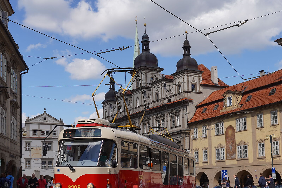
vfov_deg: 24.4
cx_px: 121
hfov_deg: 36.1
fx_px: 431
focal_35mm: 55
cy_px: 139
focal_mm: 36.7
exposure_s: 1/1250
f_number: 4
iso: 100
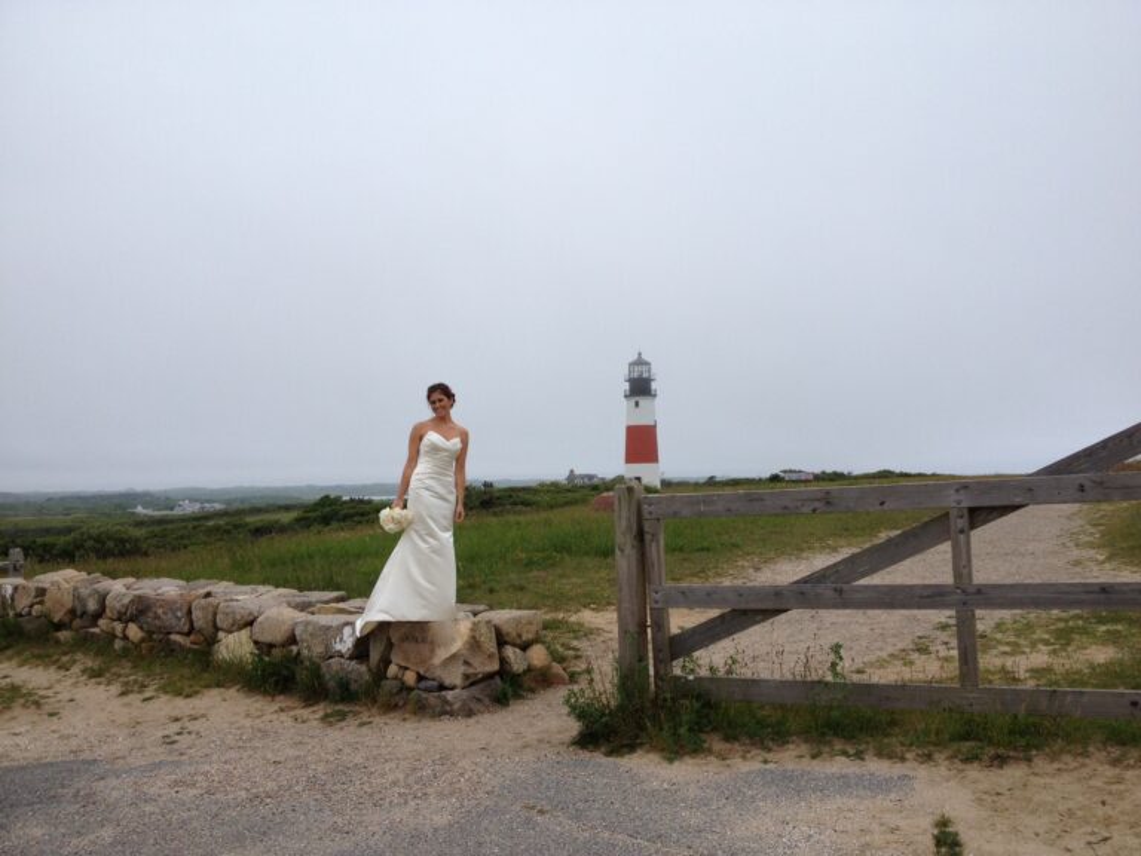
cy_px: 428
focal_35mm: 35
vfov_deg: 40.7
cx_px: 570
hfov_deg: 52.6
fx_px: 1154
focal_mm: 4.28
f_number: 2.4
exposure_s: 1/1255
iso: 50
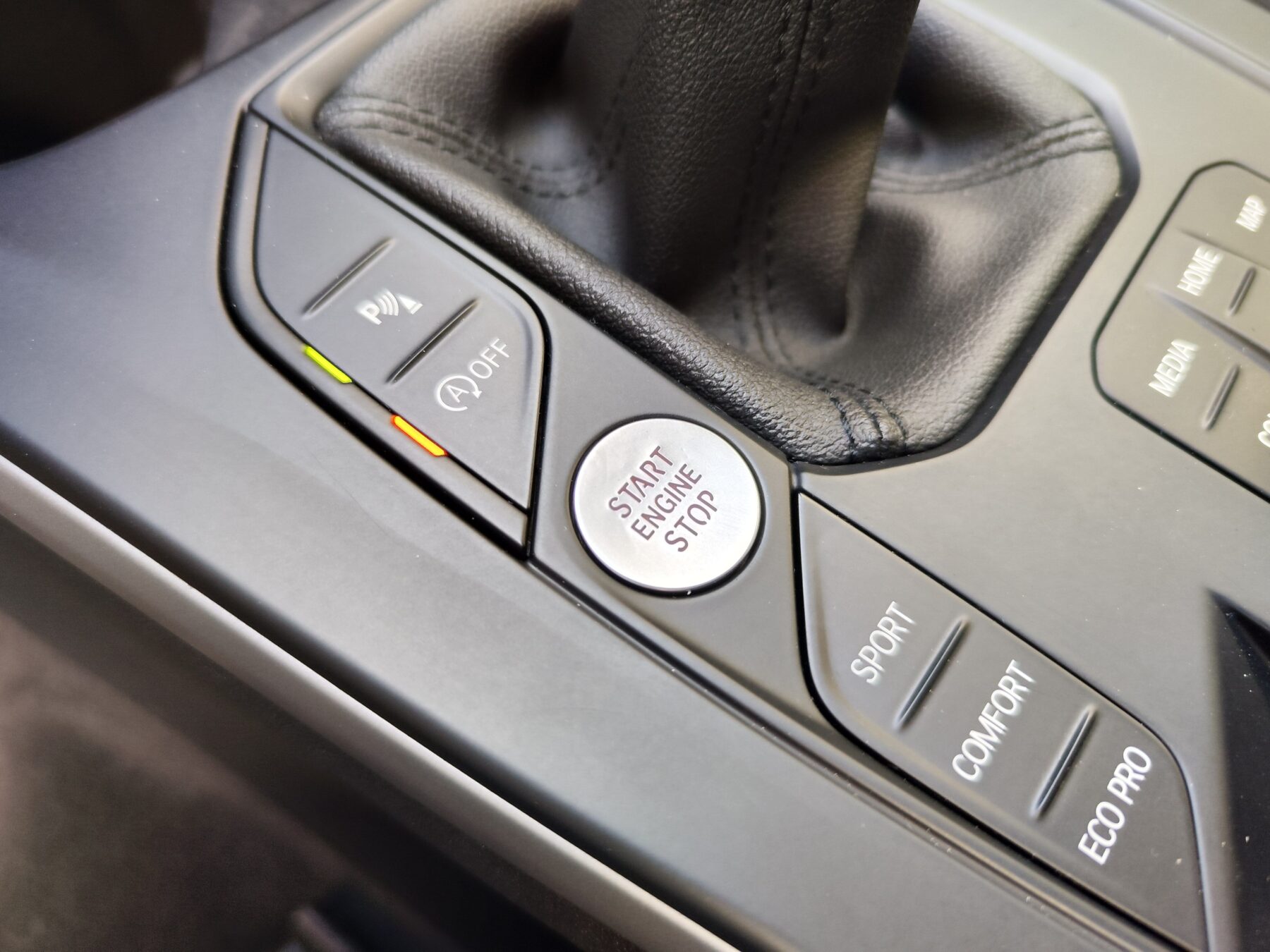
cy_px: 476
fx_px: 844
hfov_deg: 73.9
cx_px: 635
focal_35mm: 23
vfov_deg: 58.9
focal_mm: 7.01
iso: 455
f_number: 1.69
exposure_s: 1/97.1
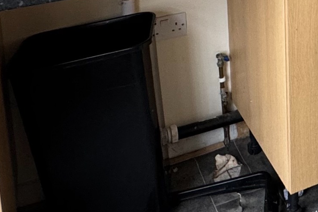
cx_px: 395
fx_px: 583
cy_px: -128
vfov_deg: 17.9
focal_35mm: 66
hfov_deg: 26.6
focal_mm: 2.22
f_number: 2.2
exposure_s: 1/60
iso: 125
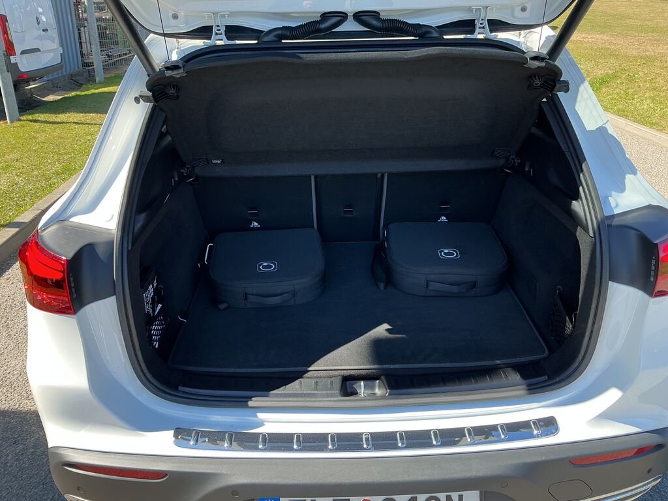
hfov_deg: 61.7
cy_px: 250
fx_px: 560
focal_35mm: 29
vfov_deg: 48.2
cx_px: 334
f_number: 1.8
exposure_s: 1/276
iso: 25
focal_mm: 3
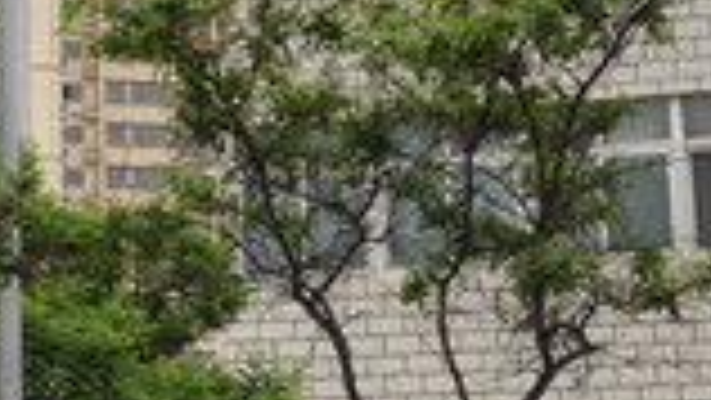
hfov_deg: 12.2
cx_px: -594
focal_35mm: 161
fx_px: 3036
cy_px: -420
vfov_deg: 7.2
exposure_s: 1/200
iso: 200
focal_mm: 18
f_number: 5.6
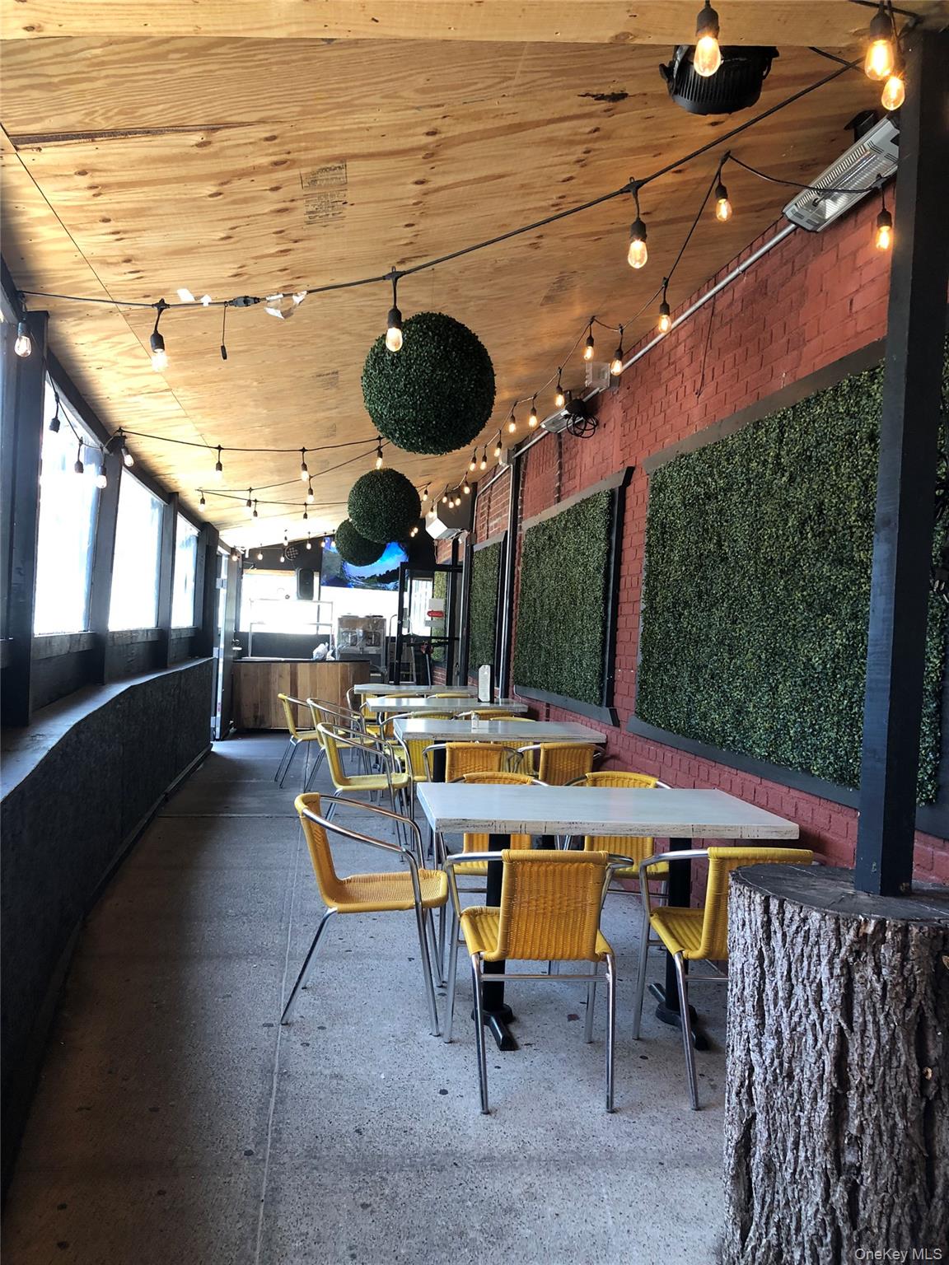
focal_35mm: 28
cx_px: 474
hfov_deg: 49.7
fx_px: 1023
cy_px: 632
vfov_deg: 63.4
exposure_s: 1/30
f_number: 1.8
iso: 32
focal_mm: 4
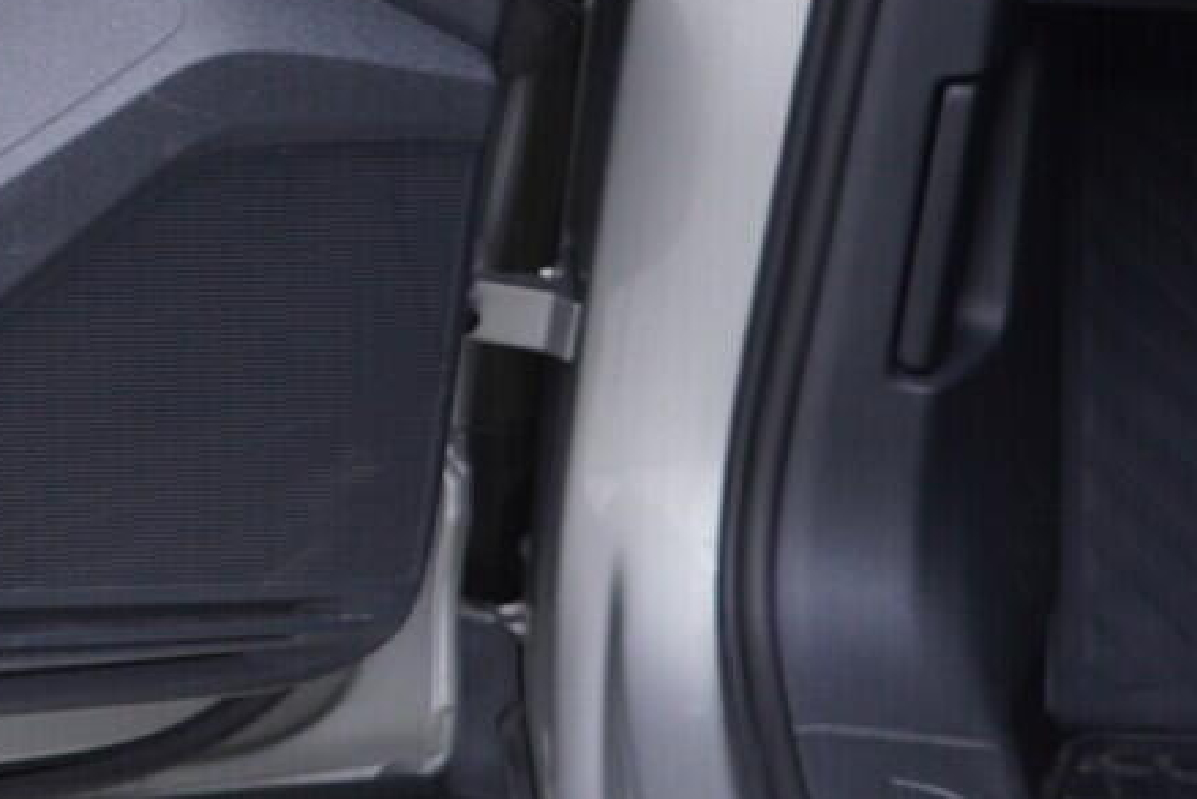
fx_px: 3925
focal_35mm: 118
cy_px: -106
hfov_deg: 15.7
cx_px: -695
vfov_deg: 11.4
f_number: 2.8
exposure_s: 1/40
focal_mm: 24
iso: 160
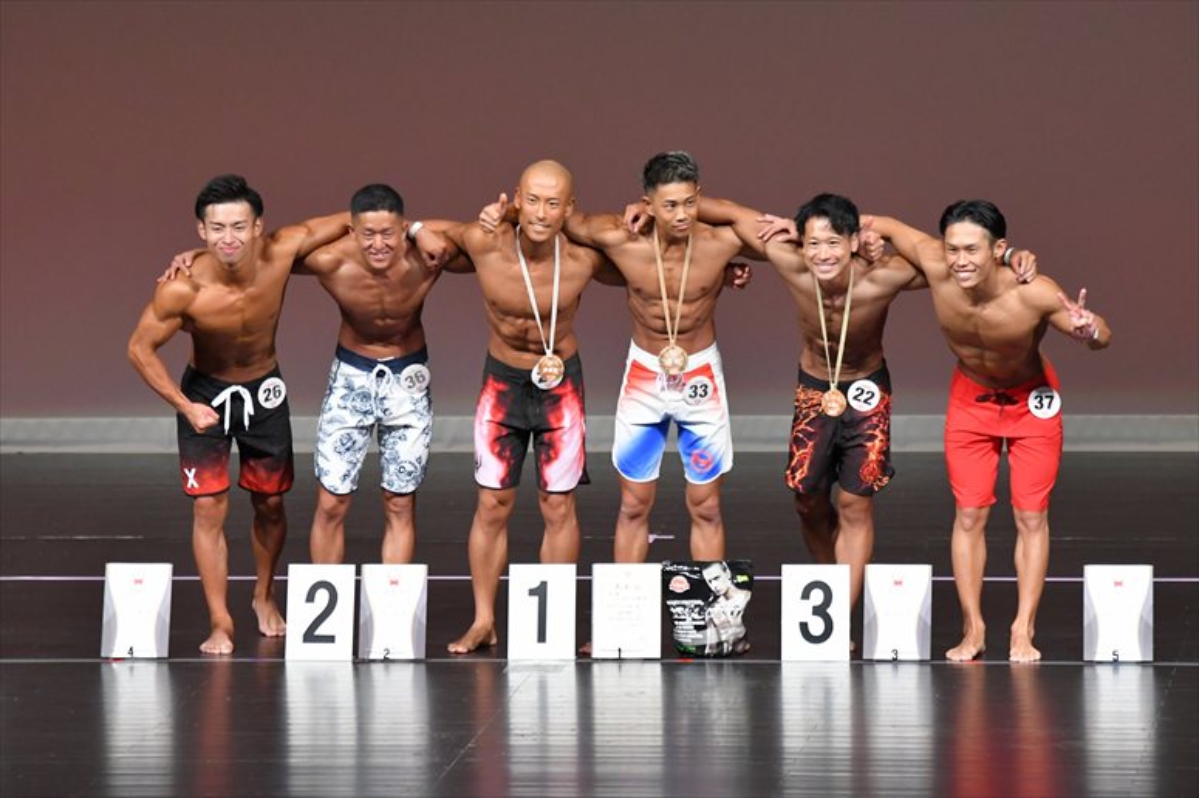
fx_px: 8988
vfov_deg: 5.1
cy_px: 399
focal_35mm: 270
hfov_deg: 7.6
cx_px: 600
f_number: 5.6
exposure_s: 1/400
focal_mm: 180
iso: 4000
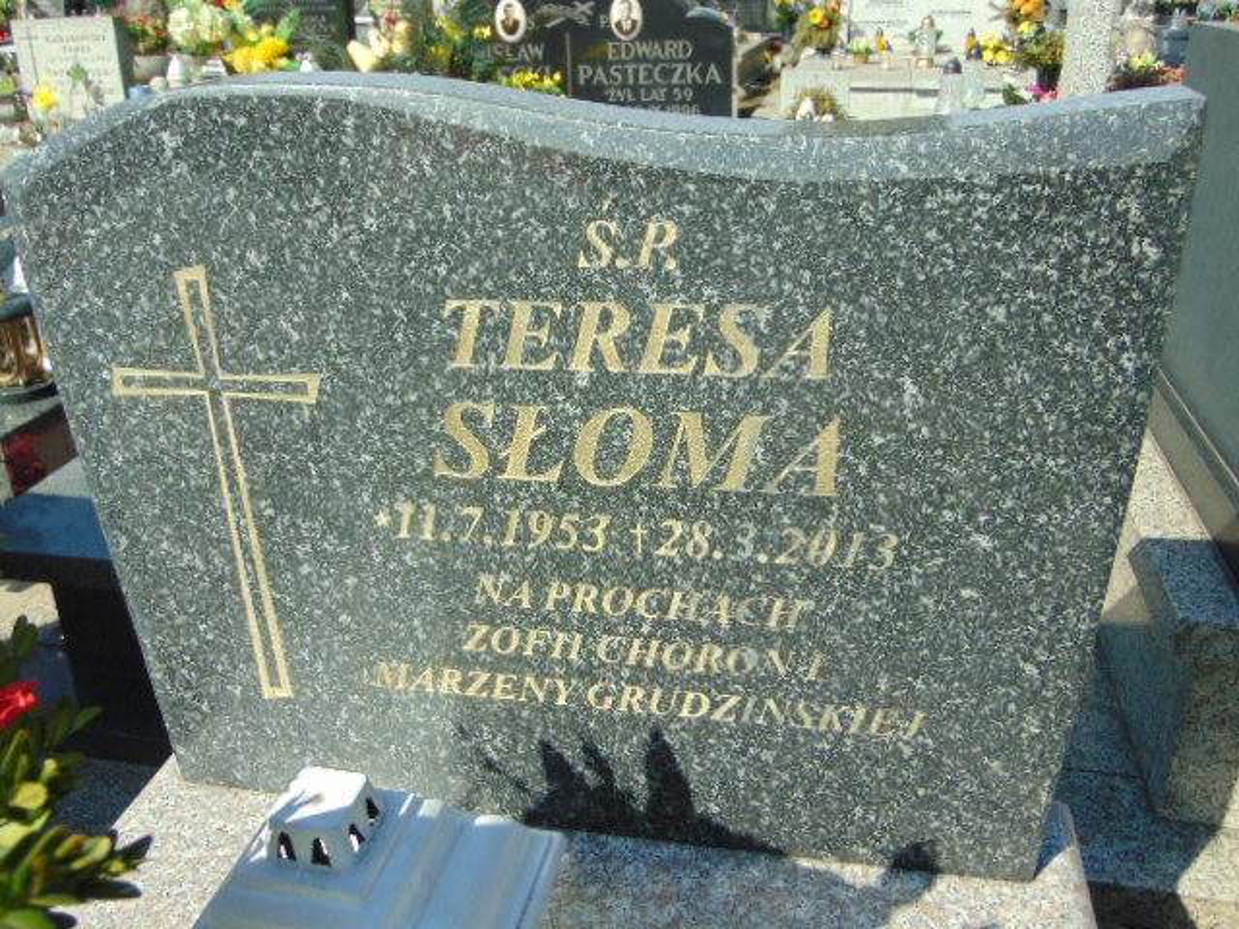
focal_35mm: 33
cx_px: 620
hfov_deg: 55.4
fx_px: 1181
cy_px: 464
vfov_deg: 42.9
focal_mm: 5.8
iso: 80
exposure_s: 1/800
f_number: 3.2
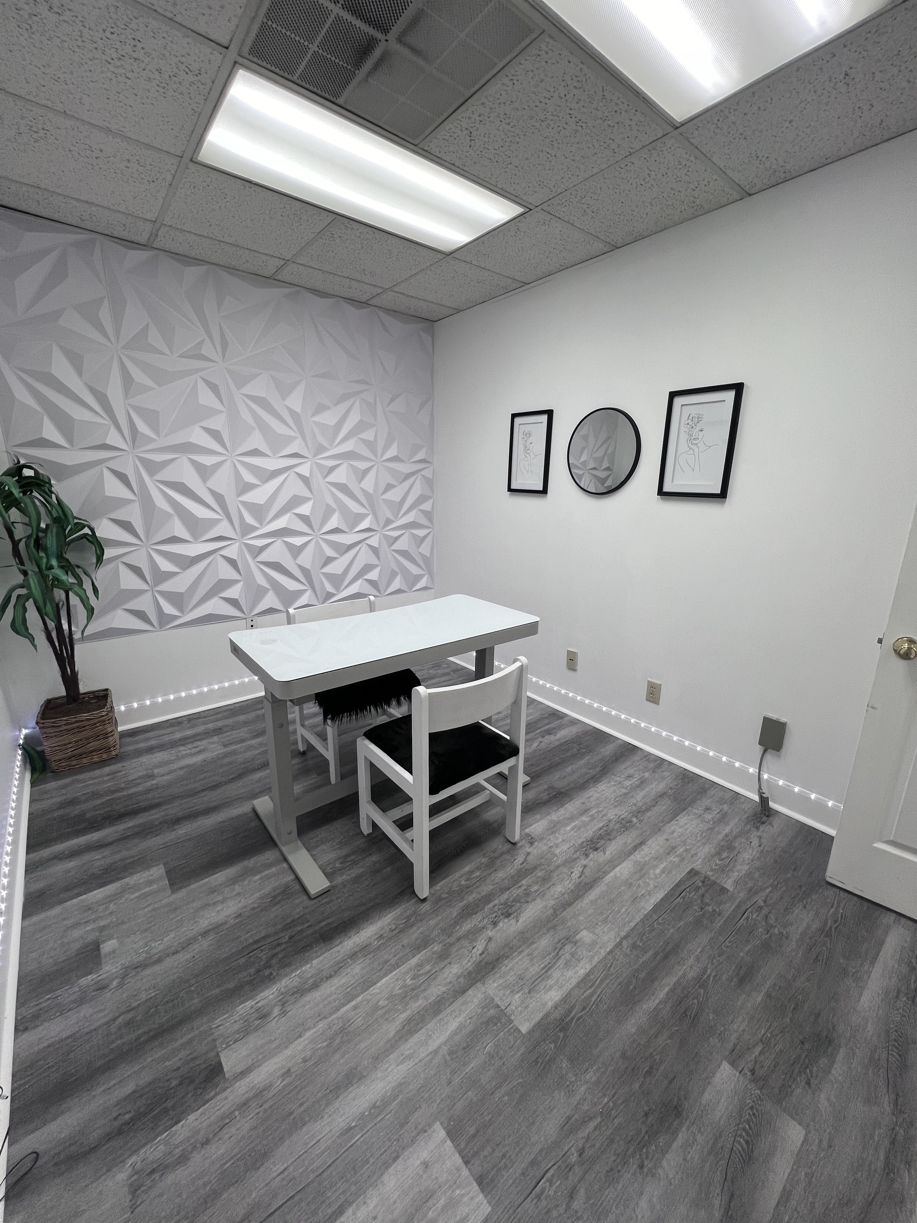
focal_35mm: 13
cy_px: 612
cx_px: 458
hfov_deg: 89.9
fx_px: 459
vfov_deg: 106.2
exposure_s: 1/120
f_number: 1.8
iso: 100
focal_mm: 1.57
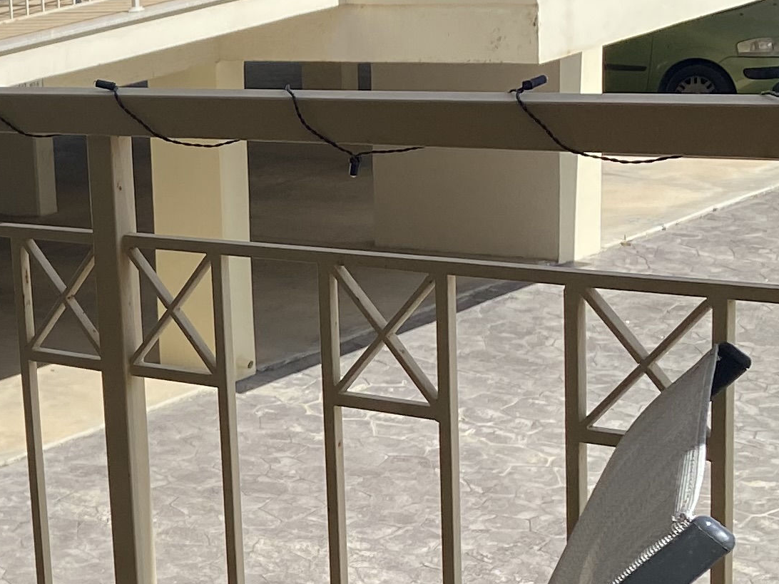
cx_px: -569
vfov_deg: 15.2
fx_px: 2160
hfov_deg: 17.2
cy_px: 517
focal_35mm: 96
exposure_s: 1/2105
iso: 32
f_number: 1.8
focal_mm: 4.25
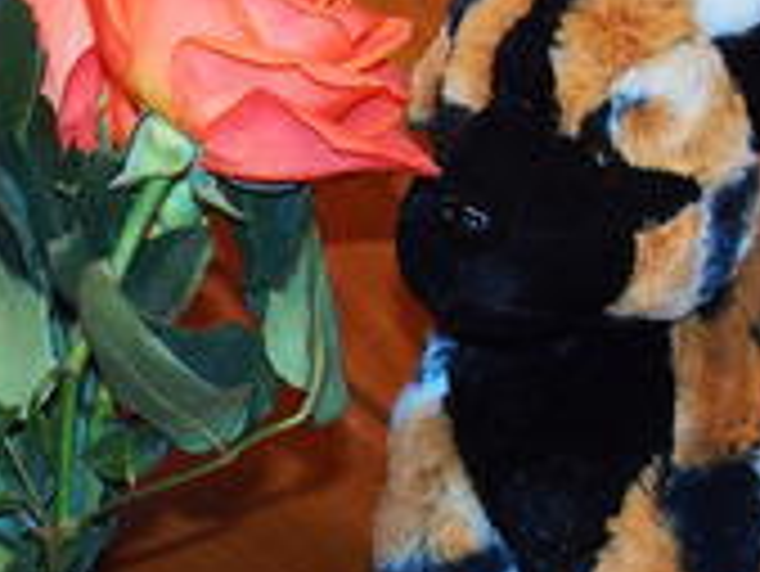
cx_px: 103
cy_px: 171
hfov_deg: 17.3
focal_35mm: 112
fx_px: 2461
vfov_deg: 13.2
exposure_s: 1/40
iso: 400
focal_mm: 9
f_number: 2.8
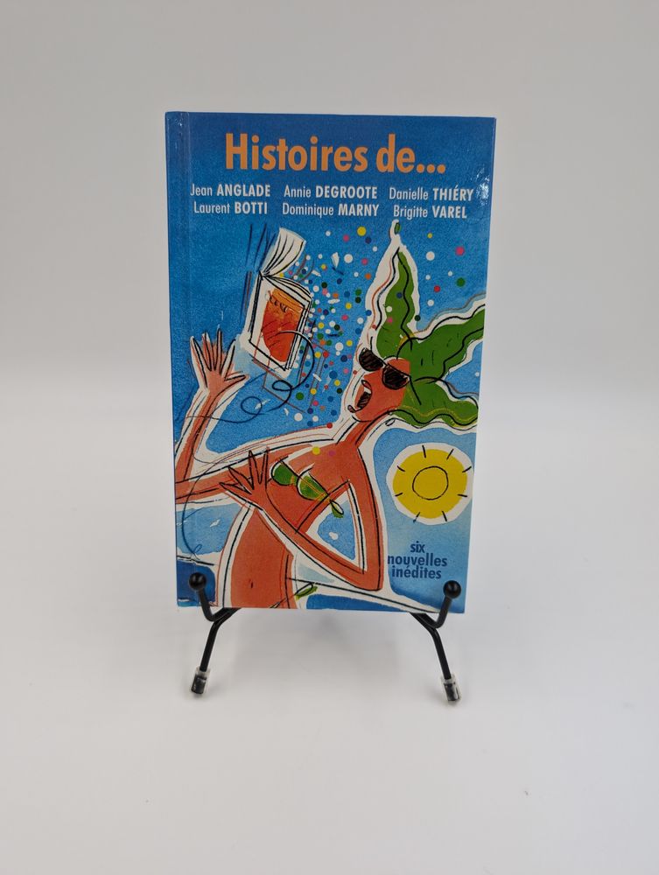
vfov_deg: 71.5
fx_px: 608
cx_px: 330
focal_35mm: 24
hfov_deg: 56.9
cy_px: 438
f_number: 1.68
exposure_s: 1/364
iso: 310
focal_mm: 6.9
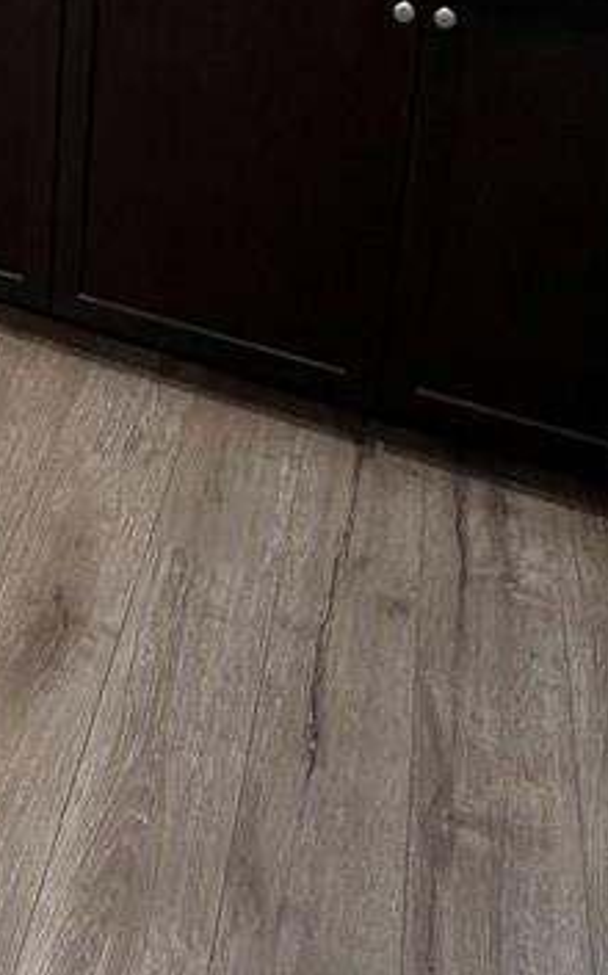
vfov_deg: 36.2
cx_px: 53
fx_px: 1063
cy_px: -238
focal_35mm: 40
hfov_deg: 30.4
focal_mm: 1.57
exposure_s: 1/60
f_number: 1.8
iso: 400
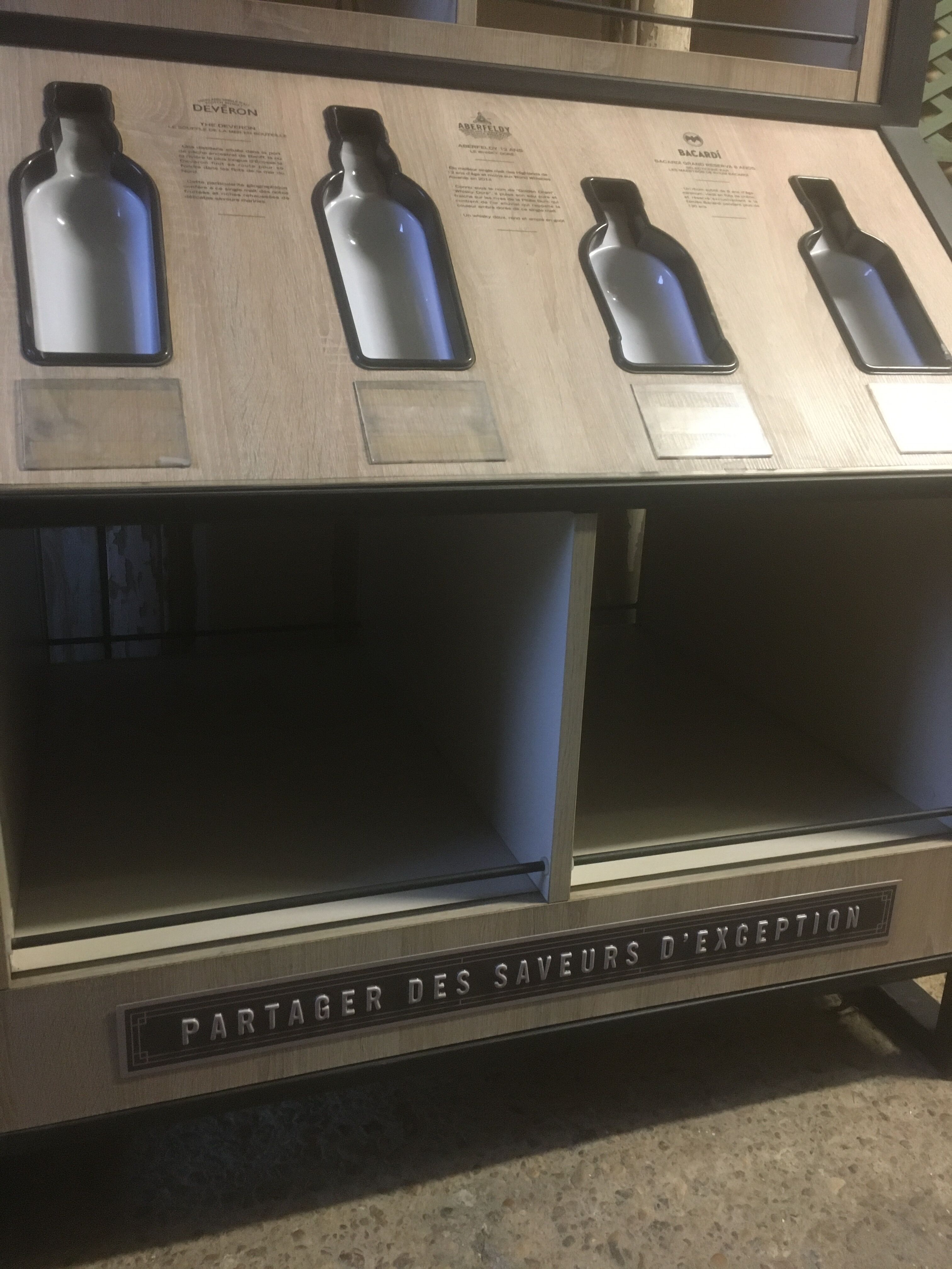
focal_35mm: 29
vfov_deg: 61.7
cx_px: 476
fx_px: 1063
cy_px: 634
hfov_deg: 48.2
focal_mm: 4.15
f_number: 2.2
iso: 400
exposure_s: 1/17
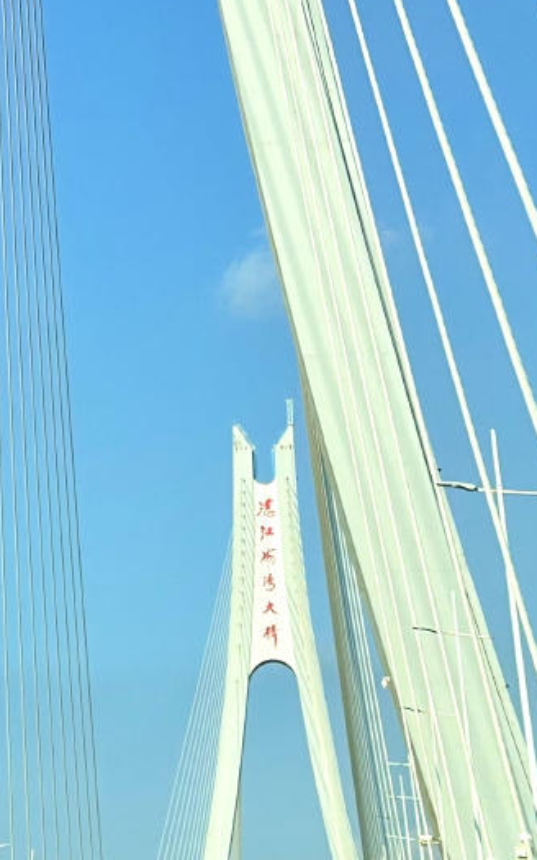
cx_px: -79
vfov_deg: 13.5
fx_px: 3630
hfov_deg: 8.4
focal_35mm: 155
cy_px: 336
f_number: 2.2
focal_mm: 7.5
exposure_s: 1/927
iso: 20
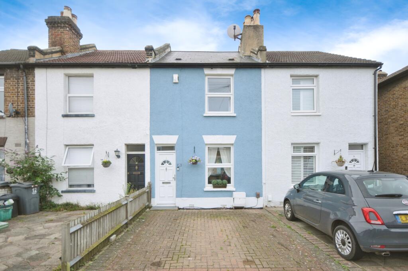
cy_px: 136
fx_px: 195
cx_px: 204
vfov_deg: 69.6
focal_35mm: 17
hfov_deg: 92.5
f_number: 8
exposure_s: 1/250
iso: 200
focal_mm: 11.5
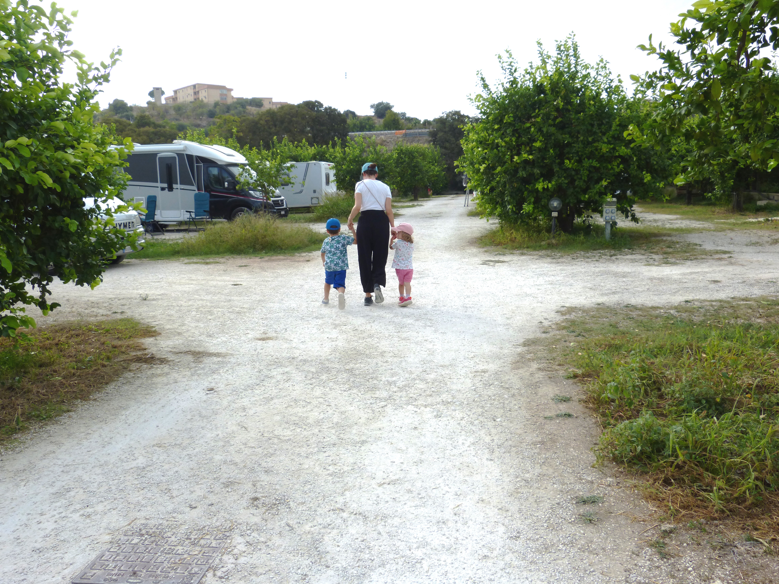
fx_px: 675
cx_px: 390
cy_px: 292
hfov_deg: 60.0
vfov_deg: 46.8
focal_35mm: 30
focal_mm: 5.3
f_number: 4
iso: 100
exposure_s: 1/640
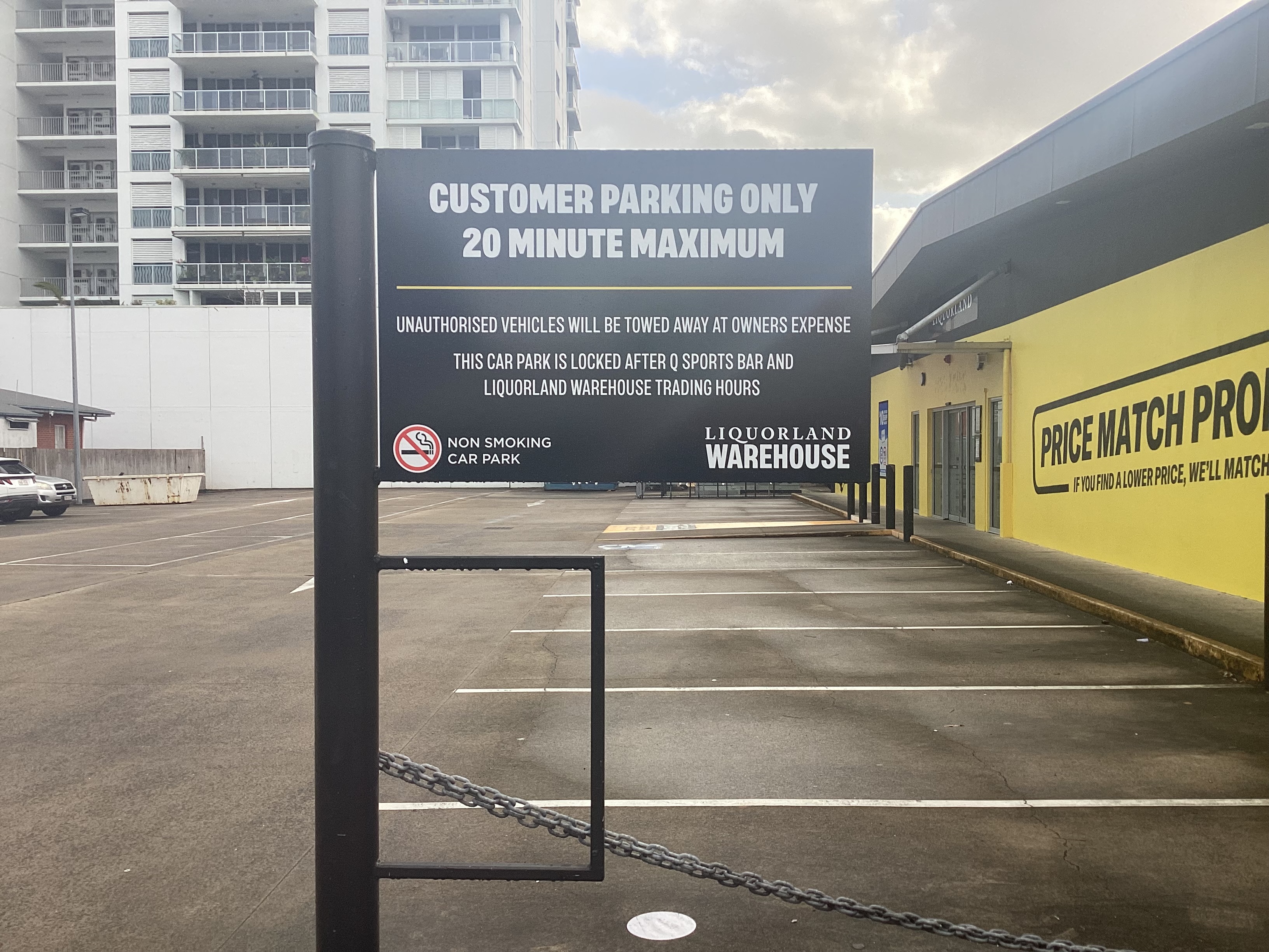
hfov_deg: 58.4
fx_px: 1136
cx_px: 634
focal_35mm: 31
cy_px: 476
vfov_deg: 45.4
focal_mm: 3.3
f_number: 2.4
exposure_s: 1/249
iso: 25
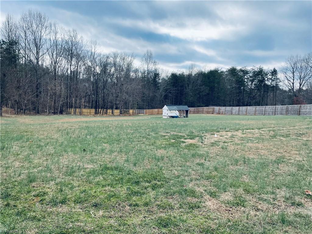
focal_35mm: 26
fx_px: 234
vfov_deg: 53.1
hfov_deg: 67.3
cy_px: 117
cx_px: 156
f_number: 1.6
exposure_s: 1/2257
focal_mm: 4.2
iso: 32
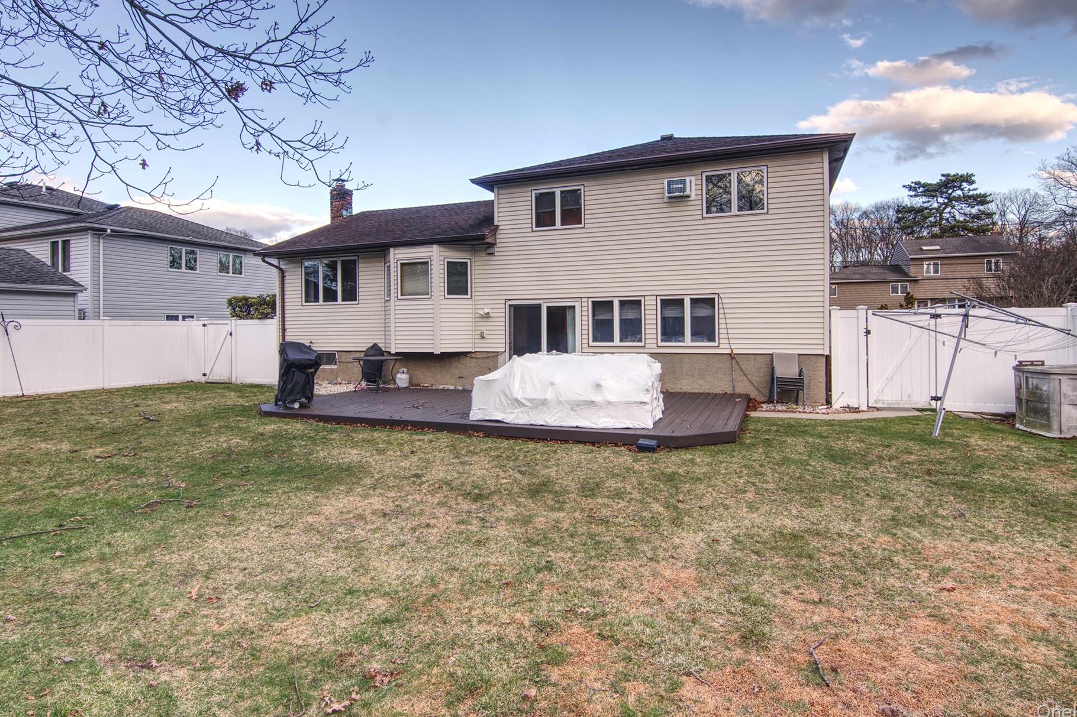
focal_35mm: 19
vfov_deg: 65.6
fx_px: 555
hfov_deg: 88.2
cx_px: 551
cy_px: 322
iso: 320
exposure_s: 1/200
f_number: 9
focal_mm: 11
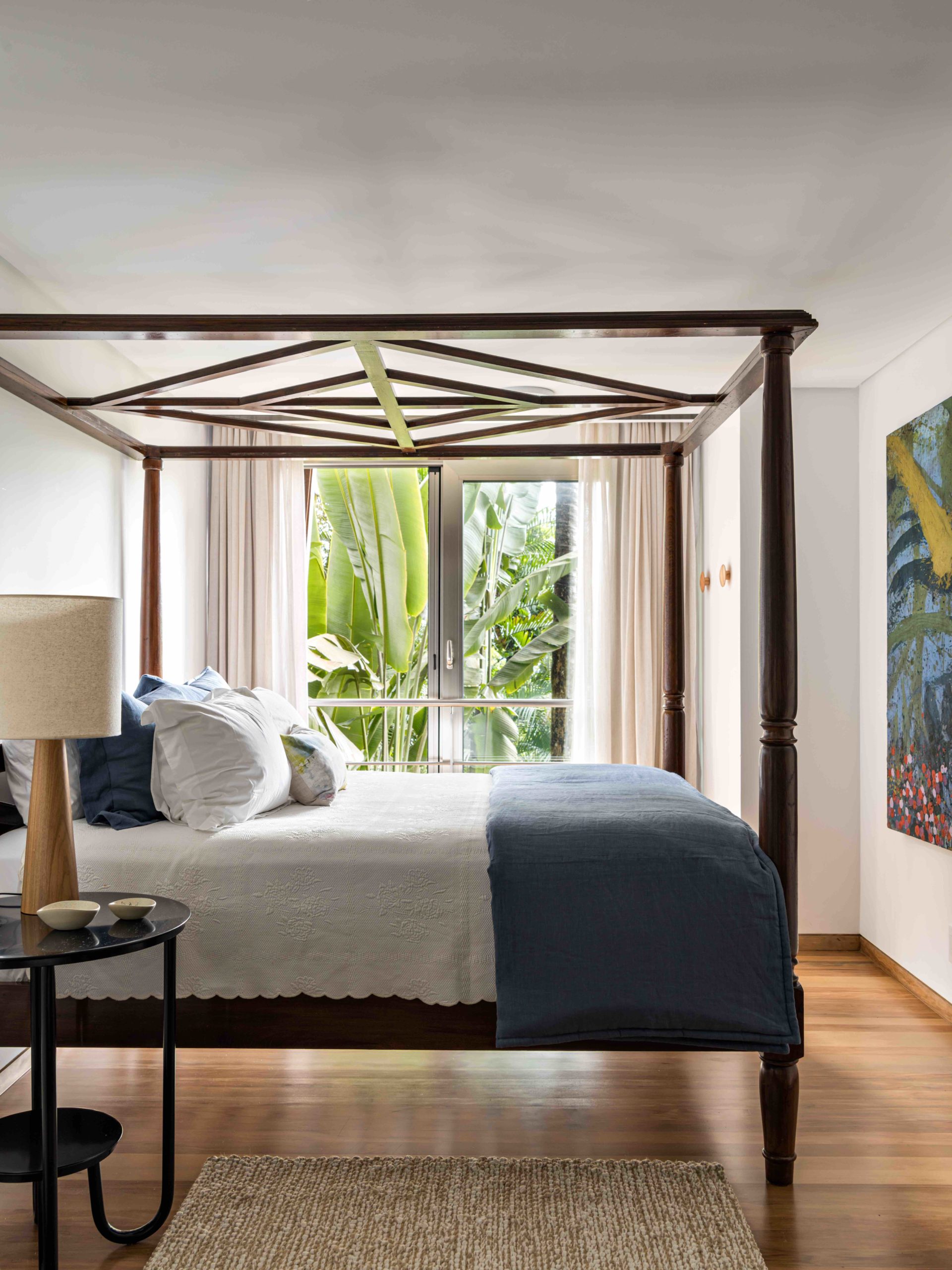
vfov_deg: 60.0
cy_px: 635
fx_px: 1100
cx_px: 476
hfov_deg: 46.8
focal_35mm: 30
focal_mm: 39
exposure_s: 1/2
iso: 200
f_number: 10
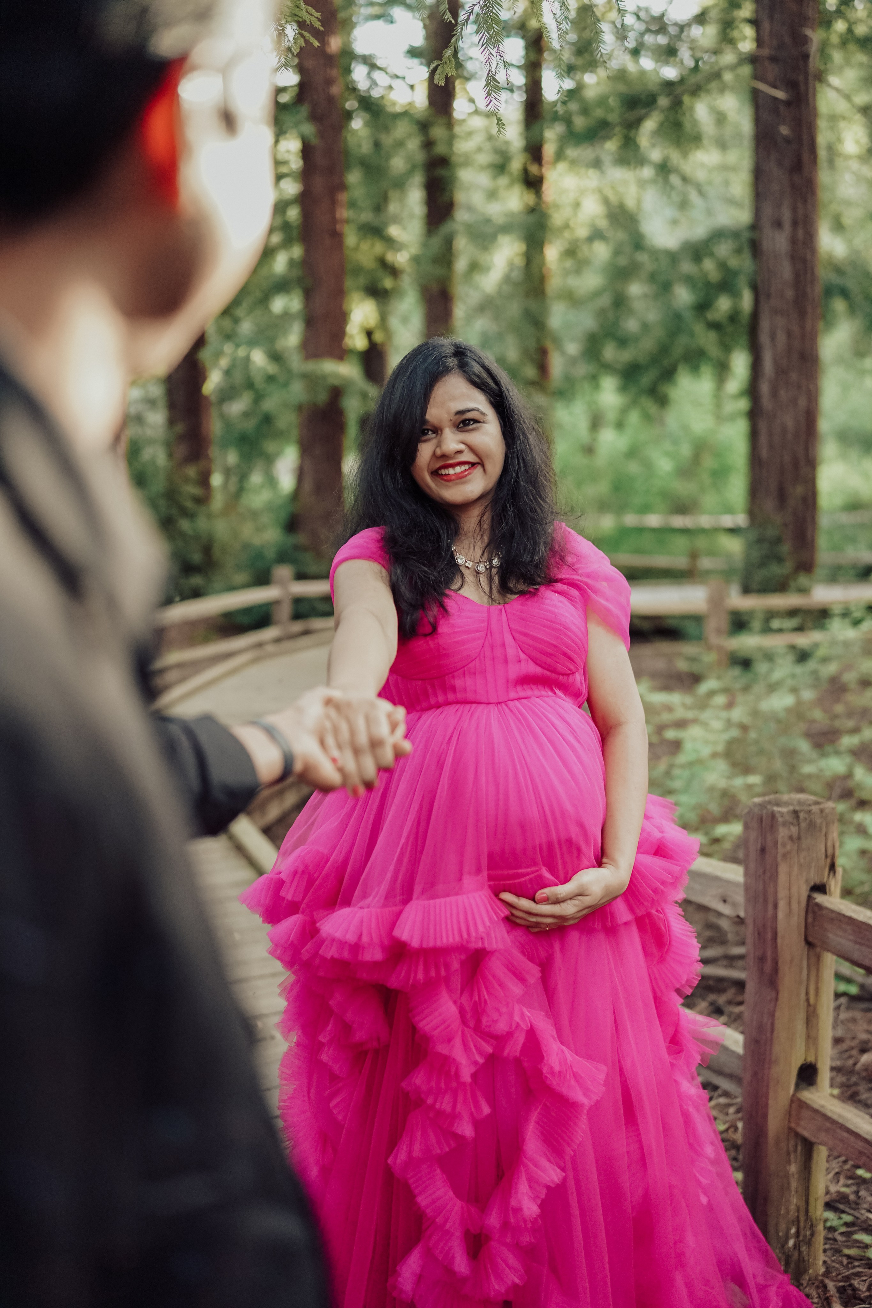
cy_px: 654
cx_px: 436
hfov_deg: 37.9
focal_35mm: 35
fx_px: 1272
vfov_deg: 54.4
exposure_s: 1/800
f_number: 1.6
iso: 1600
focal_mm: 35
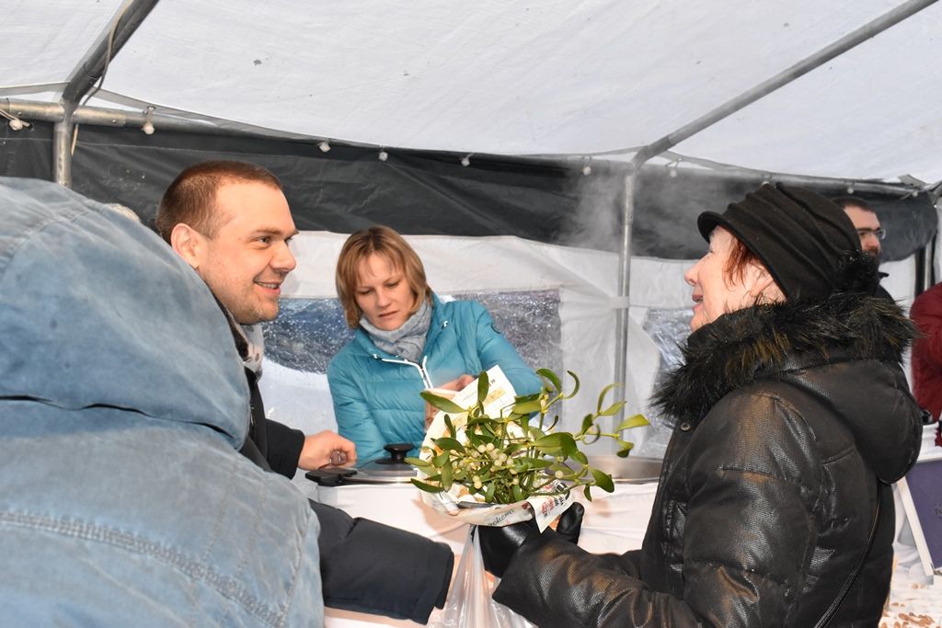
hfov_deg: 45.0
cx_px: 471
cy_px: 314
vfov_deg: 30.9
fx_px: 1138
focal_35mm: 44
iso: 2200
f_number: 8
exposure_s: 1/60
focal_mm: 29
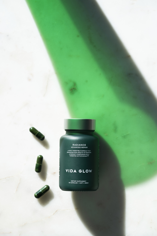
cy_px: 118
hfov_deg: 15.2
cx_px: 78
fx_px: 589
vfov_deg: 22.6
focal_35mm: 90
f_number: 8
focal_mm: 90
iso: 100
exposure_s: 1/160
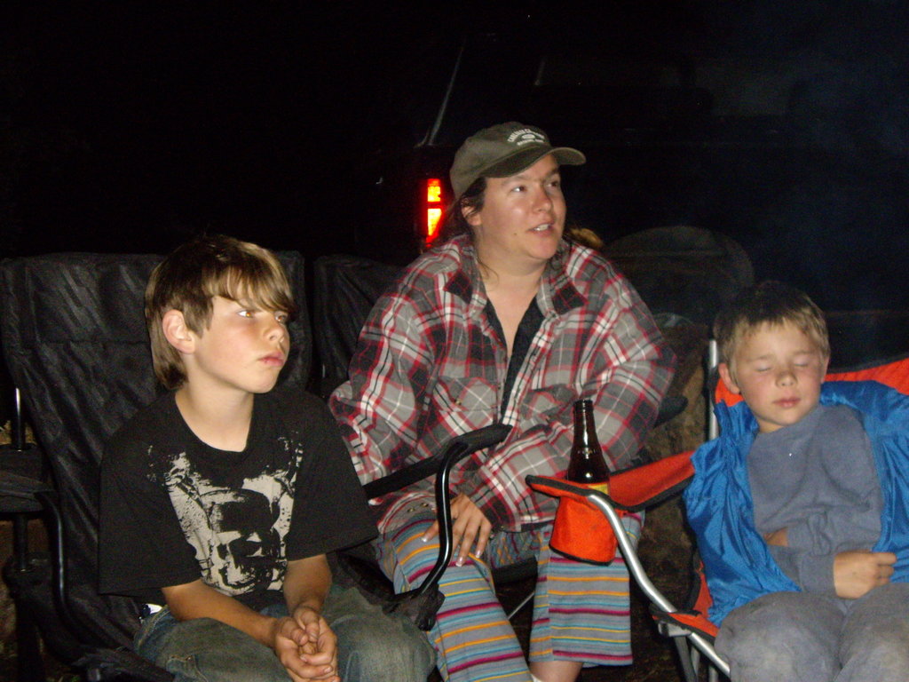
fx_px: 1444
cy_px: 341
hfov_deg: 34.9
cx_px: 454
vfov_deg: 26.6
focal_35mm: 55
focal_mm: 9
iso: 400
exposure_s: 1/60
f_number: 3.3
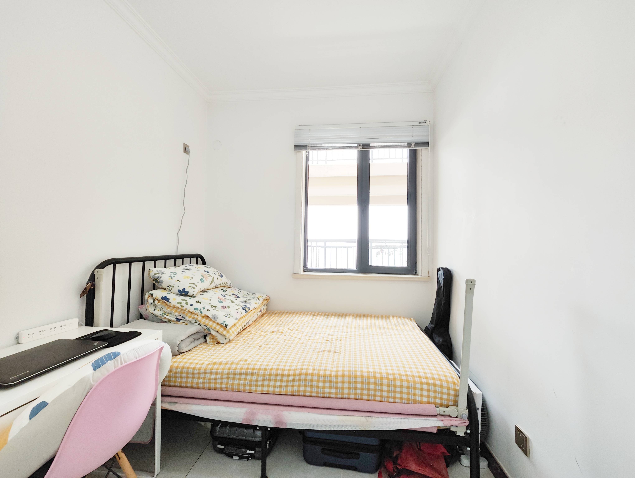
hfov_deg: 102.0
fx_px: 257
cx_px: 318
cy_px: 239
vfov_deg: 85.8
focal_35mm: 14
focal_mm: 2.16
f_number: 2.2
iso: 111
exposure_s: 1/33.3
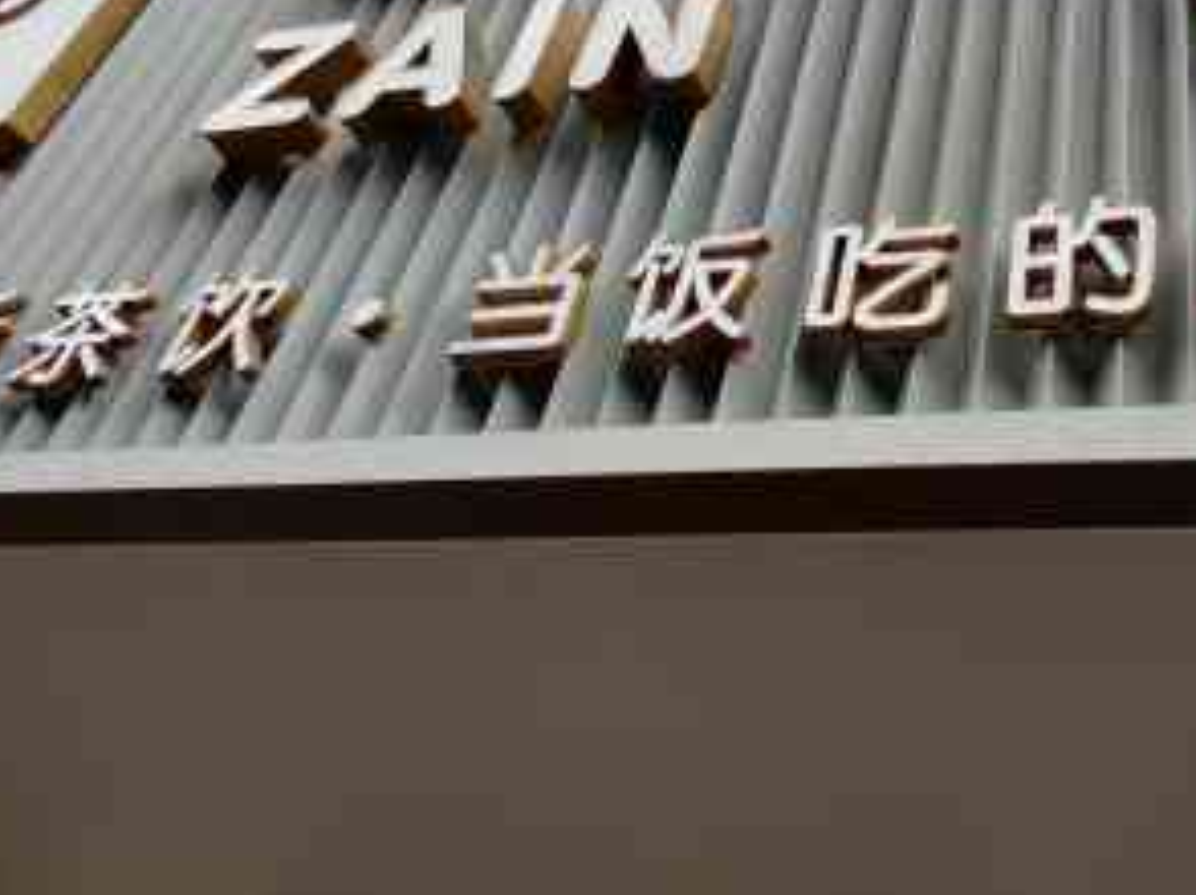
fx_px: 1070
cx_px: 854
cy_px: 104
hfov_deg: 56.3
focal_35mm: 31
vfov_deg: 42.0
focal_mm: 2.25
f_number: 2.2
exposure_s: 1/204
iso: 100
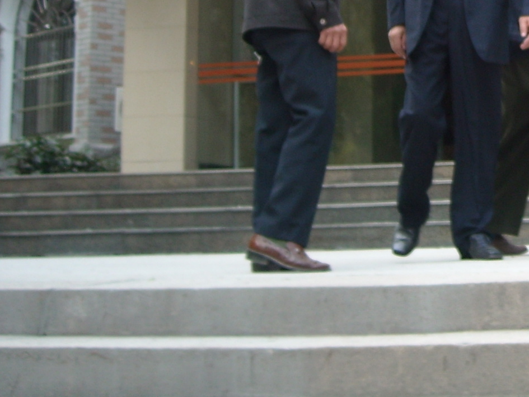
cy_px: -84
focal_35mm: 96
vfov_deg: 14.9
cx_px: 658
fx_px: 1467
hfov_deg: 19.1
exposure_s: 1/109
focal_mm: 5.7
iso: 64
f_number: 2.8
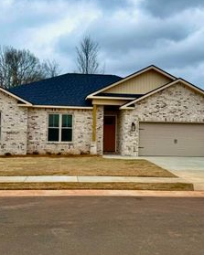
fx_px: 317
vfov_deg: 43.8
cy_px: 121
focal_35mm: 42
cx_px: 106
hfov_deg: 35.7
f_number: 1.78
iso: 80
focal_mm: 6.76
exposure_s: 1/4167
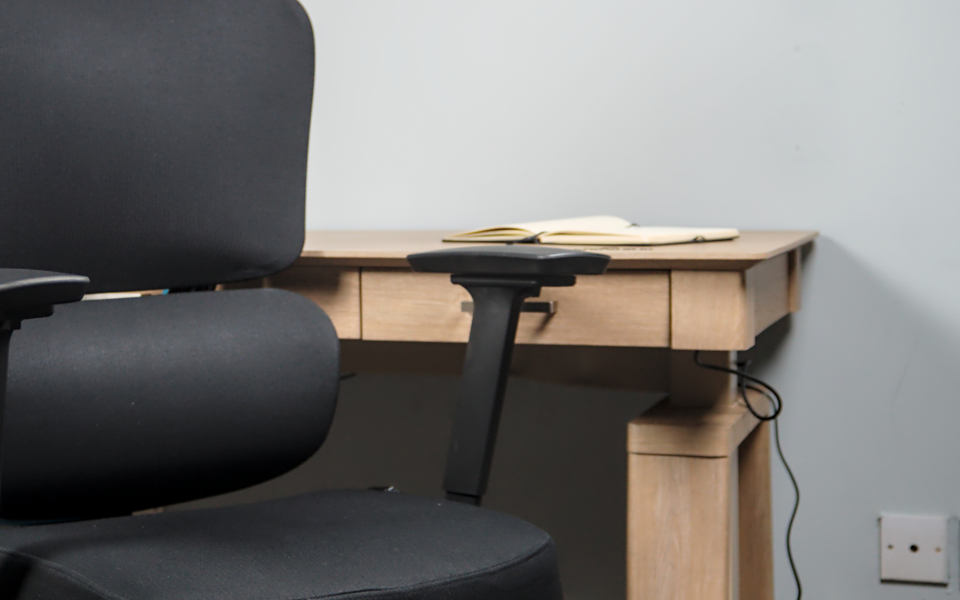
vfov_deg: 15.5
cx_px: 257
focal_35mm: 84
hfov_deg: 24.4
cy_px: 204
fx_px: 2198
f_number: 4
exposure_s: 1/50
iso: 1250
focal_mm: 44
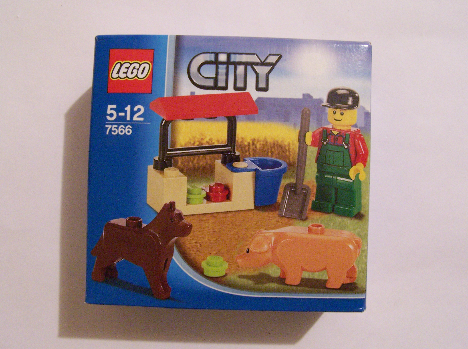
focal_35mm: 38
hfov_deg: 49.1
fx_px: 513
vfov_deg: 37.6
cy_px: 174
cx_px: 234
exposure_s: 1/6
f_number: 5.6
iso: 400
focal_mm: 6.3
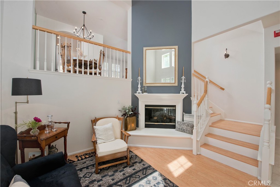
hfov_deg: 104.2
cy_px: 94
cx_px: 140
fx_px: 109
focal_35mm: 14
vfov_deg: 81.2
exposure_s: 1/200
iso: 400
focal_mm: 14
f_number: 7.1
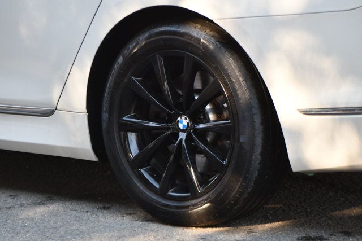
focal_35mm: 195
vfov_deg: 7.0
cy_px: 120
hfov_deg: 10.5
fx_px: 1961
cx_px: 181
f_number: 4.8
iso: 500
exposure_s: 1/250
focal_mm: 130
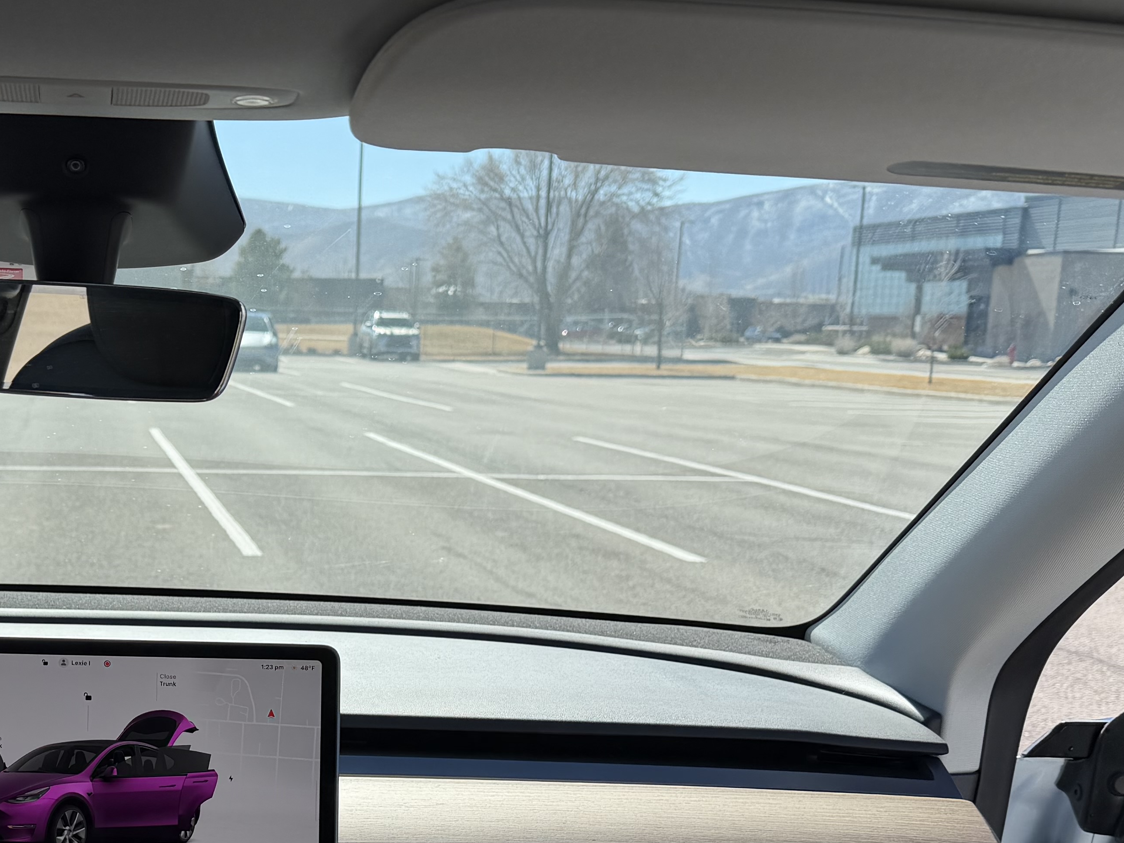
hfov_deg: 34.6
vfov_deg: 26.5
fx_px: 1721
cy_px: 784
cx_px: 165
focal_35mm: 53
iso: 80
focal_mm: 6.76
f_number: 1.78
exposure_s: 1/2525
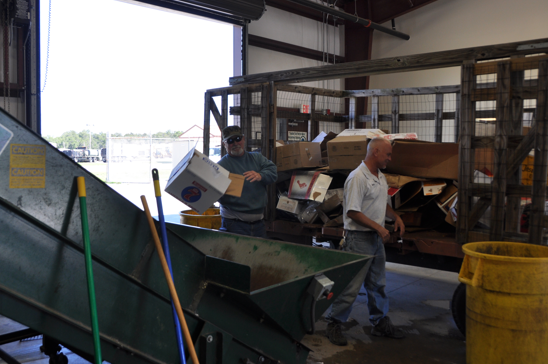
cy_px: 176
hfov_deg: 55.8
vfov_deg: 38.8
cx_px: 259
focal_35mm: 34
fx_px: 517
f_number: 3.5
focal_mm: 20
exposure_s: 1/250
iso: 250
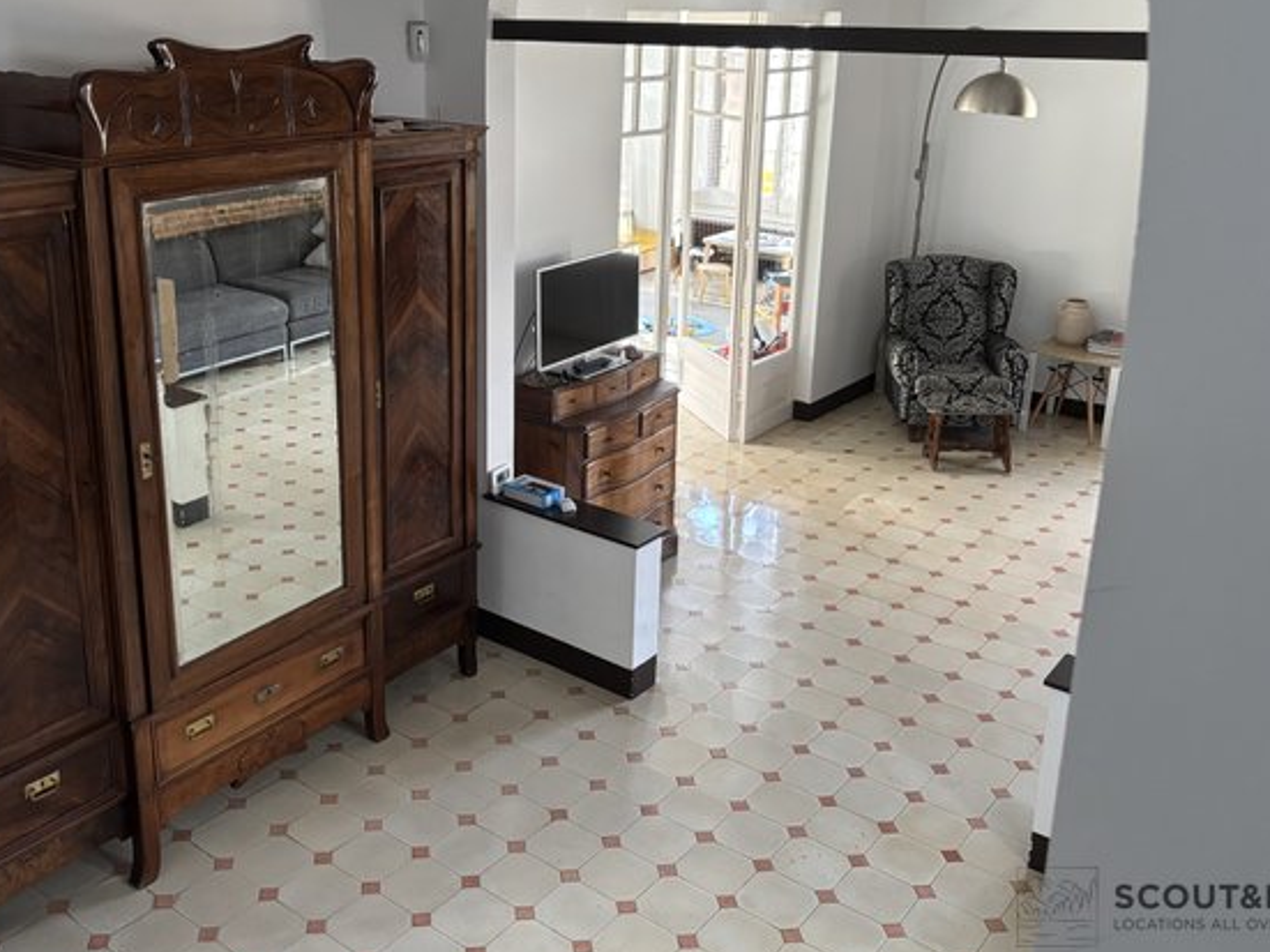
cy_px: 348
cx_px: 542
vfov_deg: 41.4
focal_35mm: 34
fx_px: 1247
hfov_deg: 53.8
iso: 250
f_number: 1.6
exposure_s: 1/60
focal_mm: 5.96
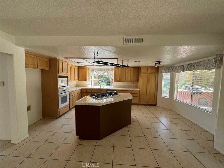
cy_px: 84
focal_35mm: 14
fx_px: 91
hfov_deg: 102.1
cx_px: 112
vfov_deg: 85.7
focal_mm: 2.22
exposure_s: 1/99
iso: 100
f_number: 2.2
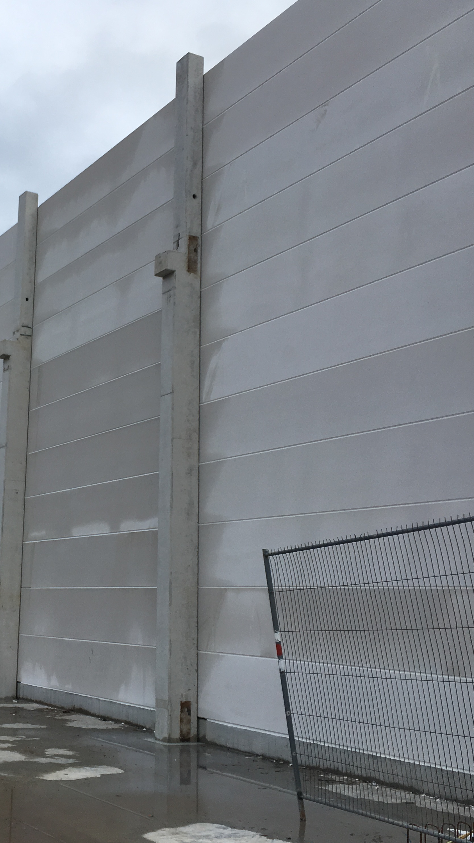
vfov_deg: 47.4
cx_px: 68
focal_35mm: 43
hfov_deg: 26.9
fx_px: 961
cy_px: 413
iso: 25
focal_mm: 4.15
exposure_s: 1/553
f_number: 2.2
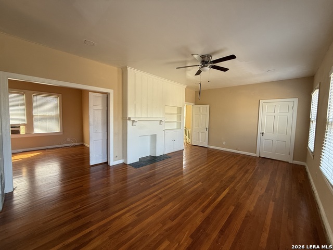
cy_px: 125
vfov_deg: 85.7
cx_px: 166
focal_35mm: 14
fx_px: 135
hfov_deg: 102.1
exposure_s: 1/99
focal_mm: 2.22
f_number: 2.2
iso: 125
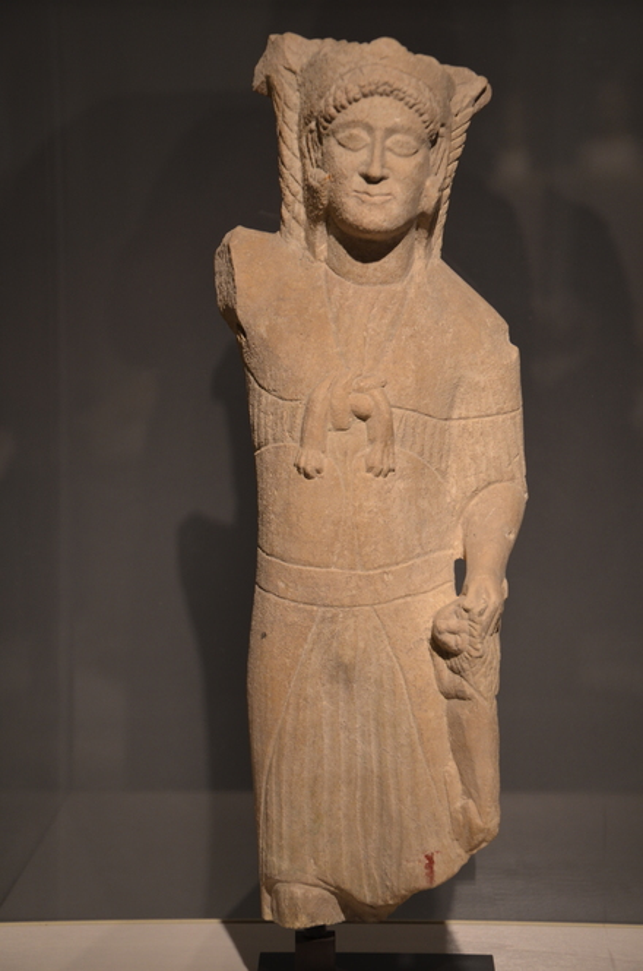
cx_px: 322
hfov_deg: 13.0
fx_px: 2825
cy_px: 486
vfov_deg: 19.5
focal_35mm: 105
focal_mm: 70
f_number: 5.3
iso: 400
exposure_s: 1/30
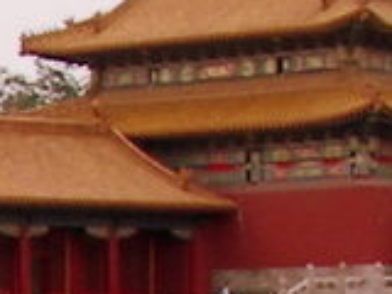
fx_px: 3058
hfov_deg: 6.8
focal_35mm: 270
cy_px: 745
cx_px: -654
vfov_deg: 5.3
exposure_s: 1/250
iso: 50
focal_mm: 6
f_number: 2.8
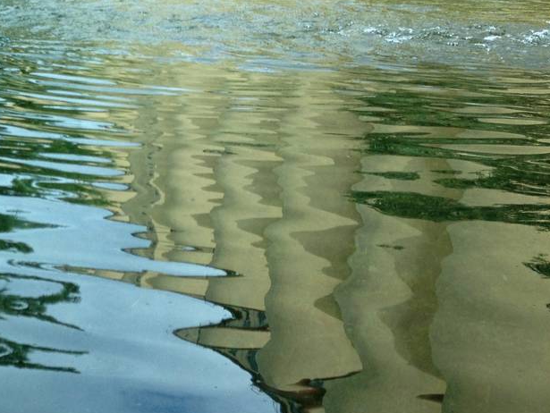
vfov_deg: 16.2
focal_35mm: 91
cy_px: 133
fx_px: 1447
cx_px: -162
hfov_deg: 19.8
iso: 50
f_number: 2.4
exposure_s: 1/476
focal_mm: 4.28
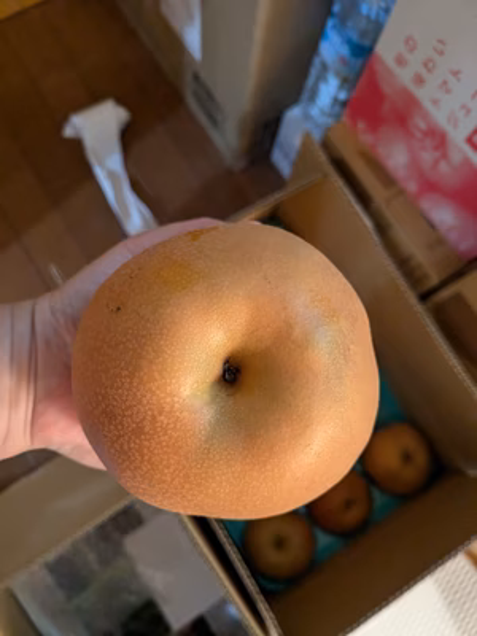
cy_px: 318
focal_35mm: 27
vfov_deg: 65.3
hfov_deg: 51.4
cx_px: 238
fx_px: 496
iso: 870
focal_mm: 4.38
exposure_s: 1/50
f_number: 1.73
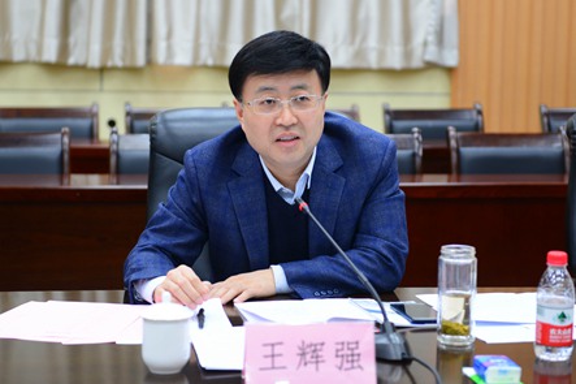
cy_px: 192
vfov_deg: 19.4
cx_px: 288
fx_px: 1120
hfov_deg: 28.9
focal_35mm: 70
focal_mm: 70
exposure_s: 1/60
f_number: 2.8
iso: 800
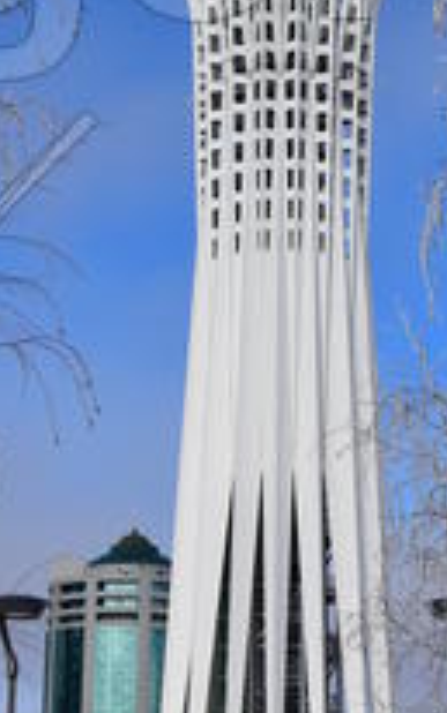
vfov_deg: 17.9
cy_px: -66
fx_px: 2180
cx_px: 272
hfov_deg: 11.7
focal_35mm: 112
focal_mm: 26
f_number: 10
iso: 100
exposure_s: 1/400
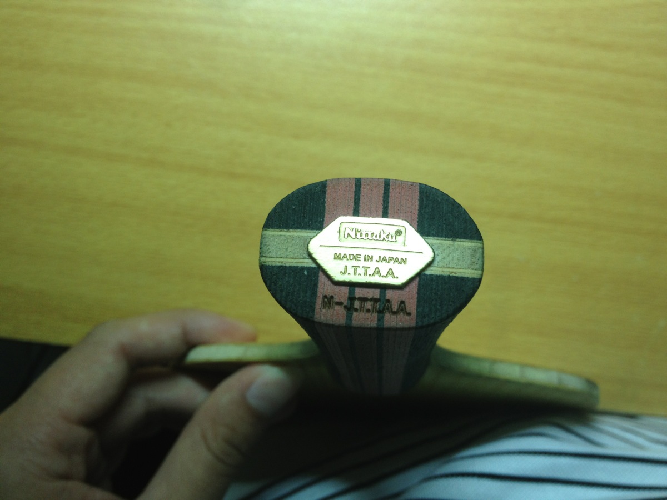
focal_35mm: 35
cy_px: 250
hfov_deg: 52.6
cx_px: 334
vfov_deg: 40.7
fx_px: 674
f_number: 2.4
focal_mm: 4.28
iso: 64
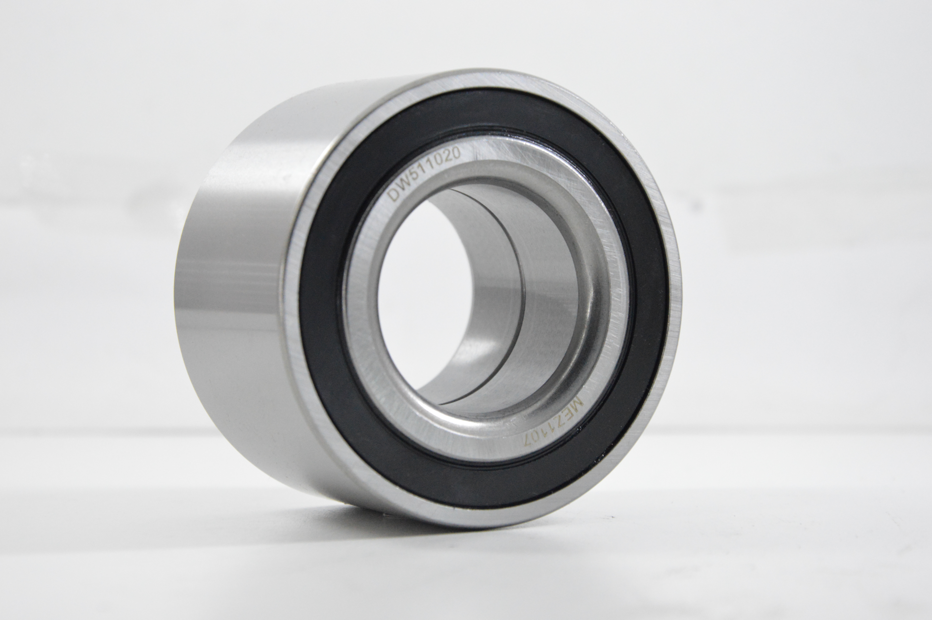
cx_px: 466
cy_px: 310
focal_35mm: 105
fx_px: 2716
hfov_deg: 19.5
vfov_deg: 13.0
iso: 3200
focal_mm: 70
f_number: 8
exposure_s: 1/100
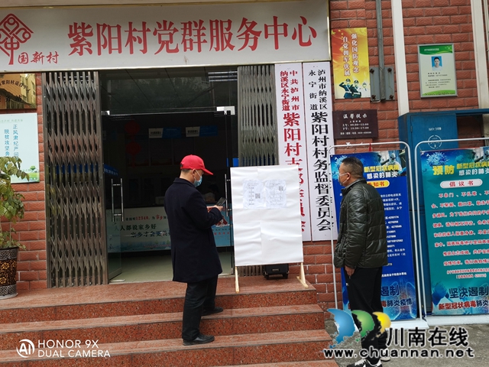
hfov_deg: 56.8
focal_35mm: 32
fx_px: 452
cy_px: 184
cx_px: 244
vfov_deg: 44.2
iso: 50
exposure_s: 1/304
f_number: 1.8
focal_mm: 5.5
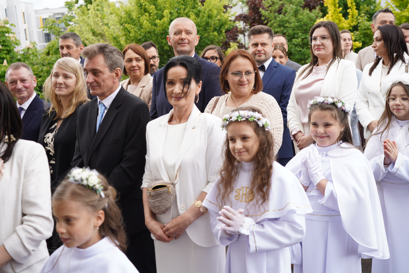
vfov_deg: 27.5
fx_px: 557
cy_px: 136
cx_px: 204
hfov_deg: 40.3
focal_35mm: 49
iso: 100
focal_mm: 49
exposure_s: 1/100
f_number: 5
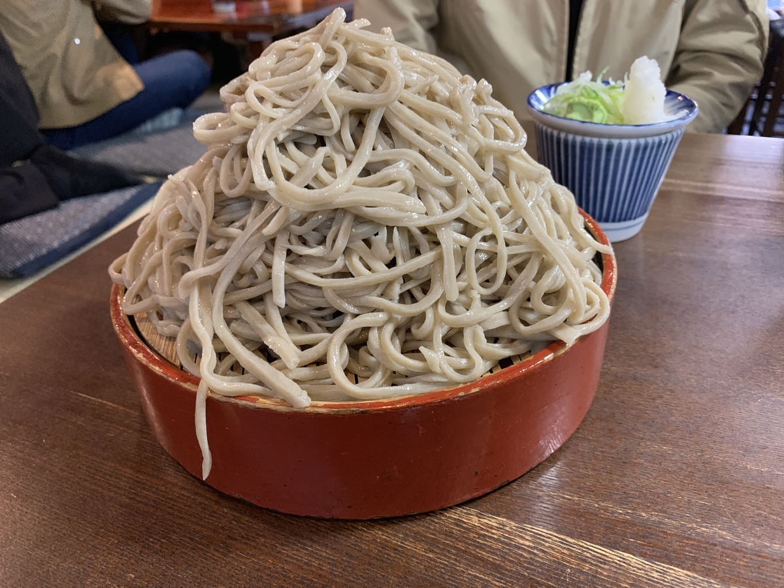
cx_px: 392
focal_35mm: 26
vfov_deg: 53.1
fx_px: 589
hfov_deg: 67.3
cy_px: 294
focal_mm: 4.25
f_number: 1.8
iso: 400
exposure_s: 1/30
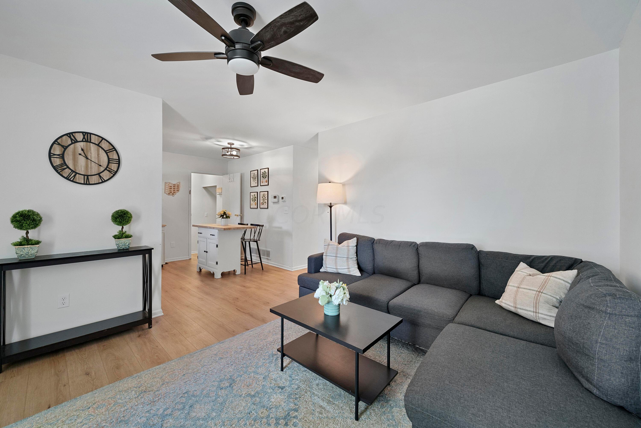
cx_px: 320
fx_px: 232
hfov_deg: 108.3
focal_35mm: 13
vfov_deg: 85.5
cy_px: 214
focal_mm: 13
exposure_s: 1/4
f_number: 9
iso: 800
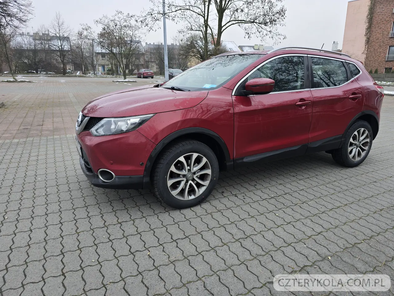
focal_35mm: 23
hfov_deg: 73.9
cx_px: 197
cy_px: 148
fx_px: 262
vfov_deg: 58.9
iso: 50
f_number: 1.7
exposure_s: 1/180
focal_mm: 6.3
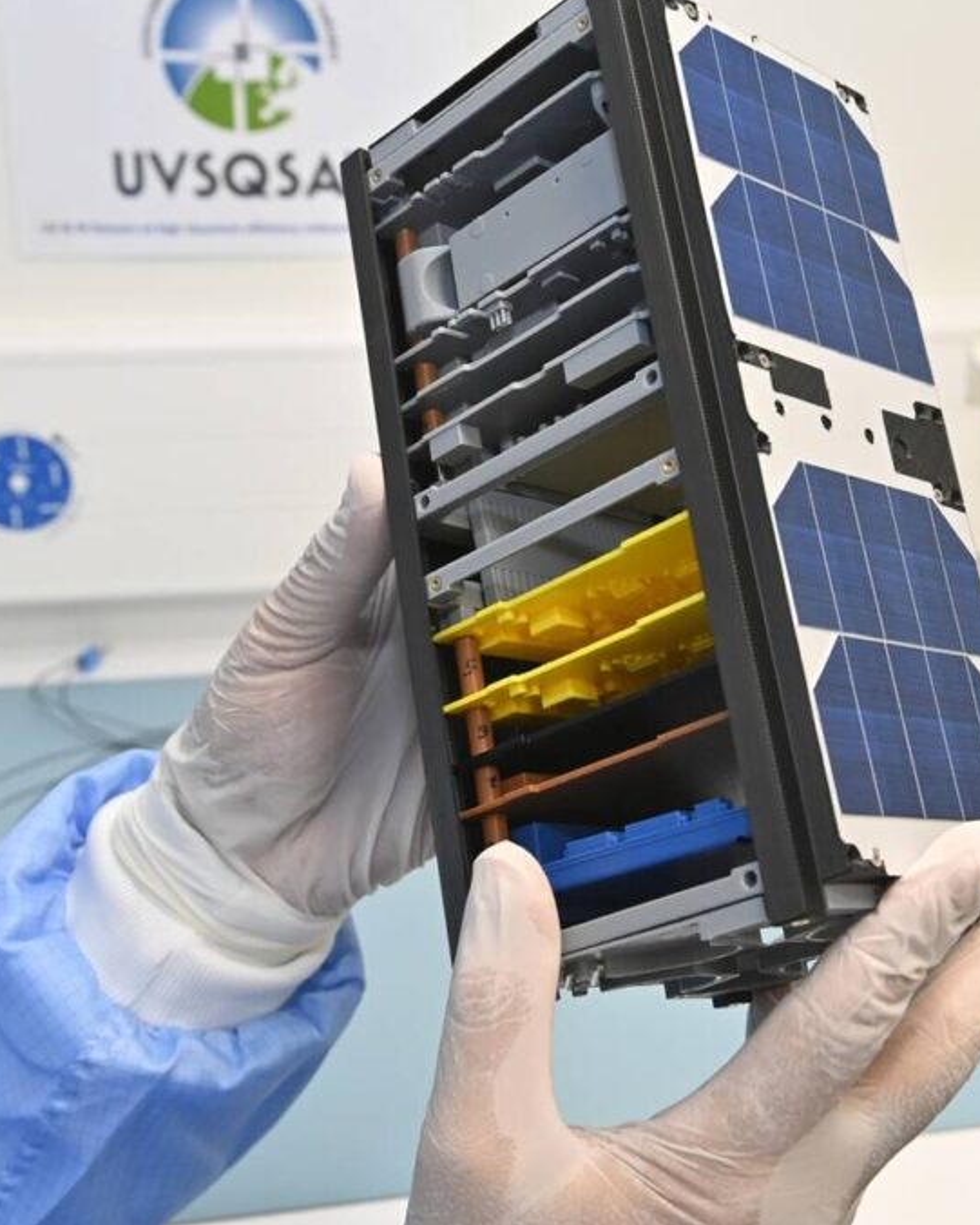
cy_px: 612
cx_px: 627
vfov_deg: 34.7
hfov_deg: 28.0
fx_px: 1957
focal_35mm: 54
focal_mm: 38
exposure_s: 1/200
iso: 4000
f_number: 7.1
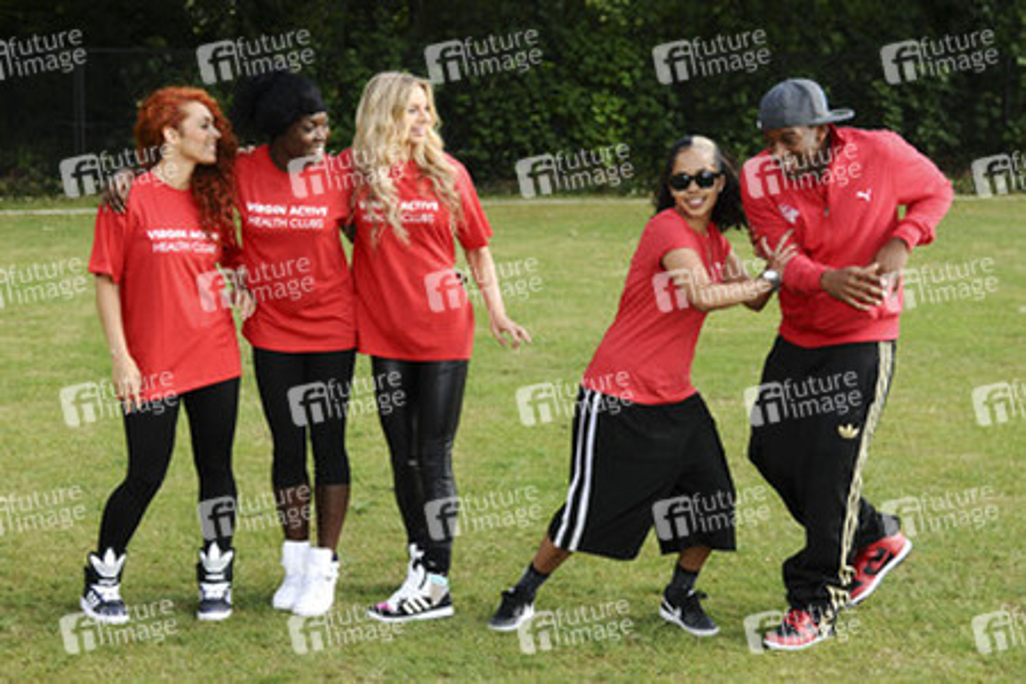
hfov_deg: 29.2
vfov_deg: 19.7
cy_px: 342
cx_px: 513
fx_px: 1966
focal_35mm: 69
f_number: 4
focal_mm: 46
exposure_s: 1/250
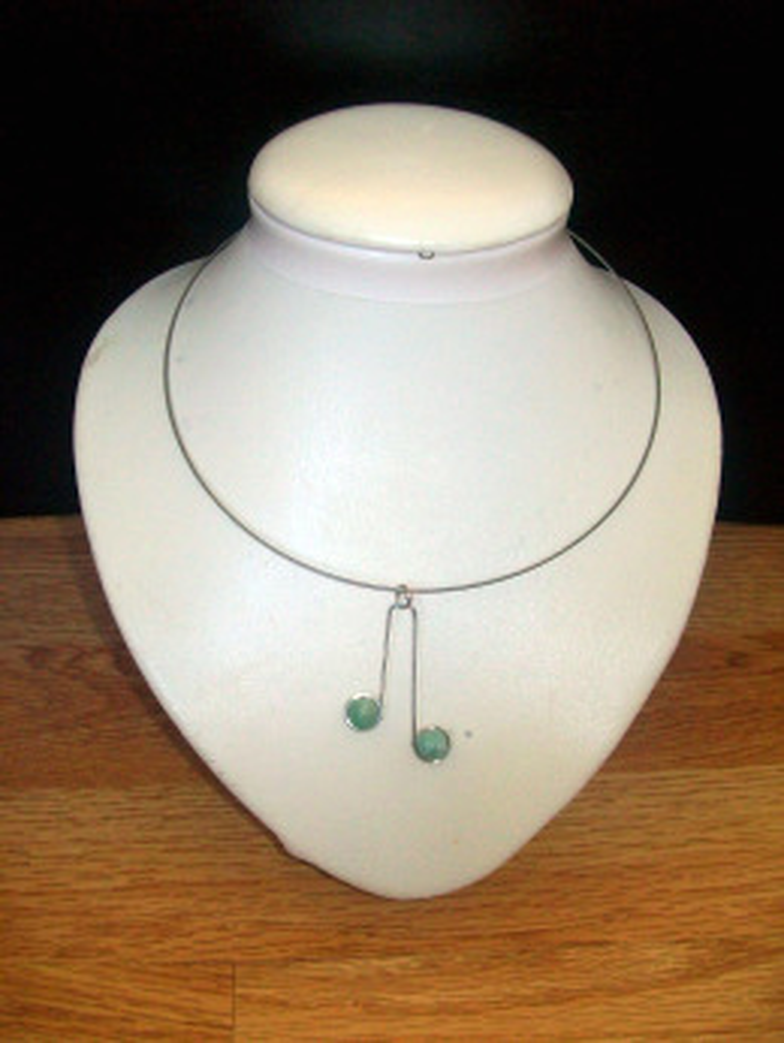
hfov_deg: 39.7
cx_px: 392
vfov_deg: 51.3
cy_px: 522
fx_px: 1086
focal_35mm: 36
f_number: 2.7
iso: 160
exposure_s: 1/60
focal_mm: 6
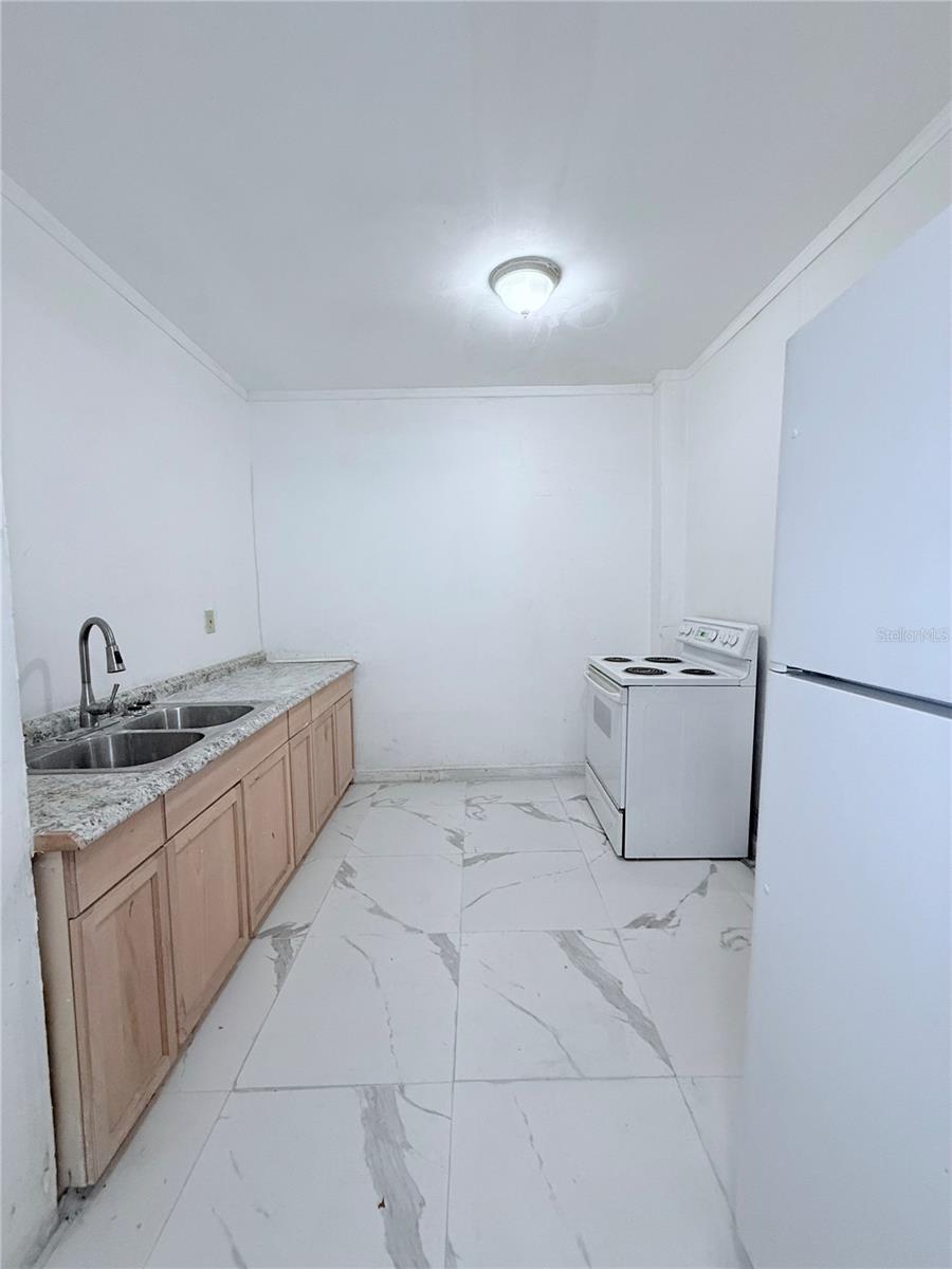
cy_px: 634
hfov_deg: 85.7
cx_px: 476
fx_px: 513
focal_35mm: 14
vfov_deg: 102.1
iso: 250
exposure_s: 1/120
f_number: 2.2
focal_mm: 2.22
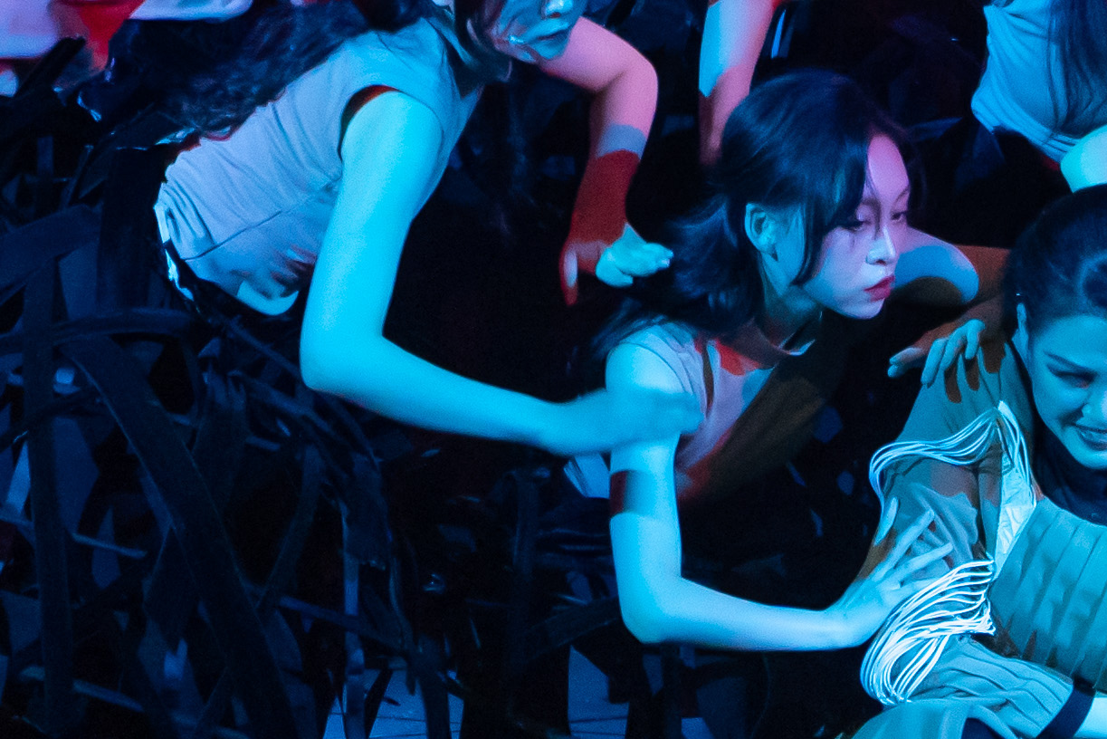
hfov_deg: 2.1
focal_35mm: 971
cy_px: -36
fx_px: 29863
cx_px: 1499
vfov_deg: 1.4
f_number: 5.6
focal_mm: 198
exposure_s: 1/40
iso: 2500
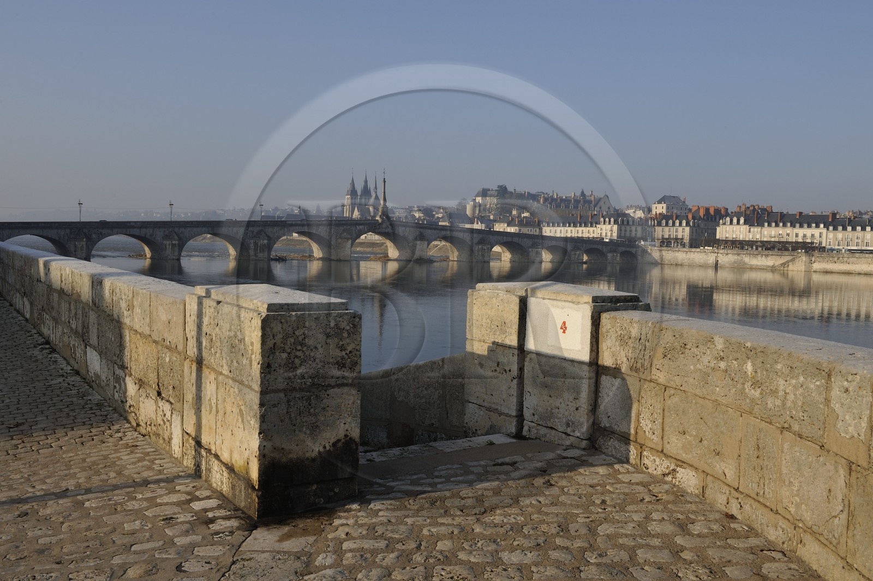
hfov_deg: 58.8
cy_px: 290
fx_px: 775
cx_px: 436
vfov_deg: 41.0
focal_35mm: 32
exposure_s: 1/160
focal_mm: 32
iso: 200
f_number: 14
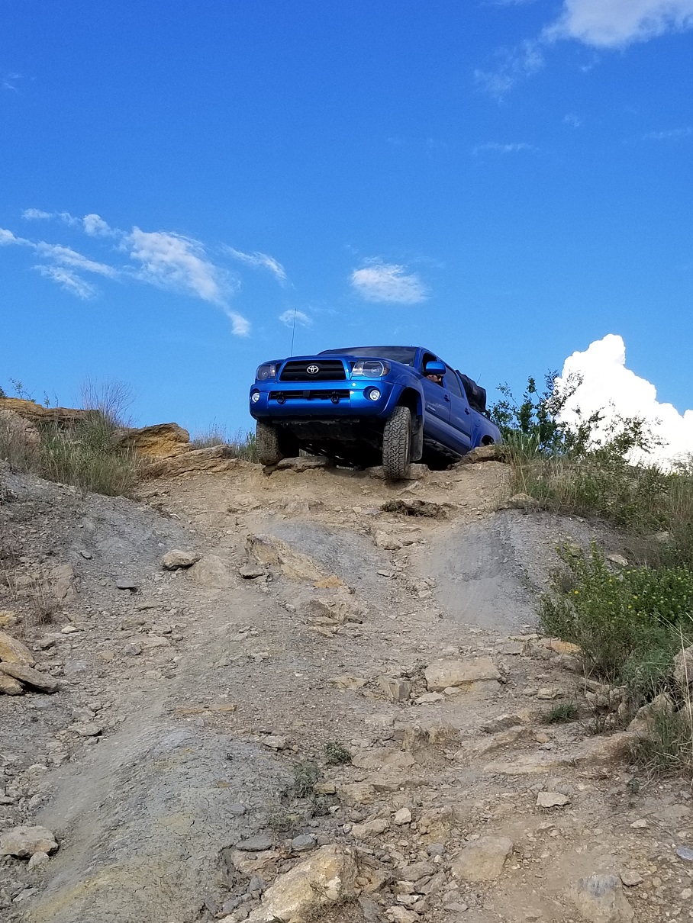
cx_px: 346
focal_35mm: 26
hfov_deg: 53.1
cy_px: 462
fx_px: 694
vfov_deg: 67.3
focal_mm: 4.25
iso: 50
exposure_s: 1/1773
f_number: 1.7
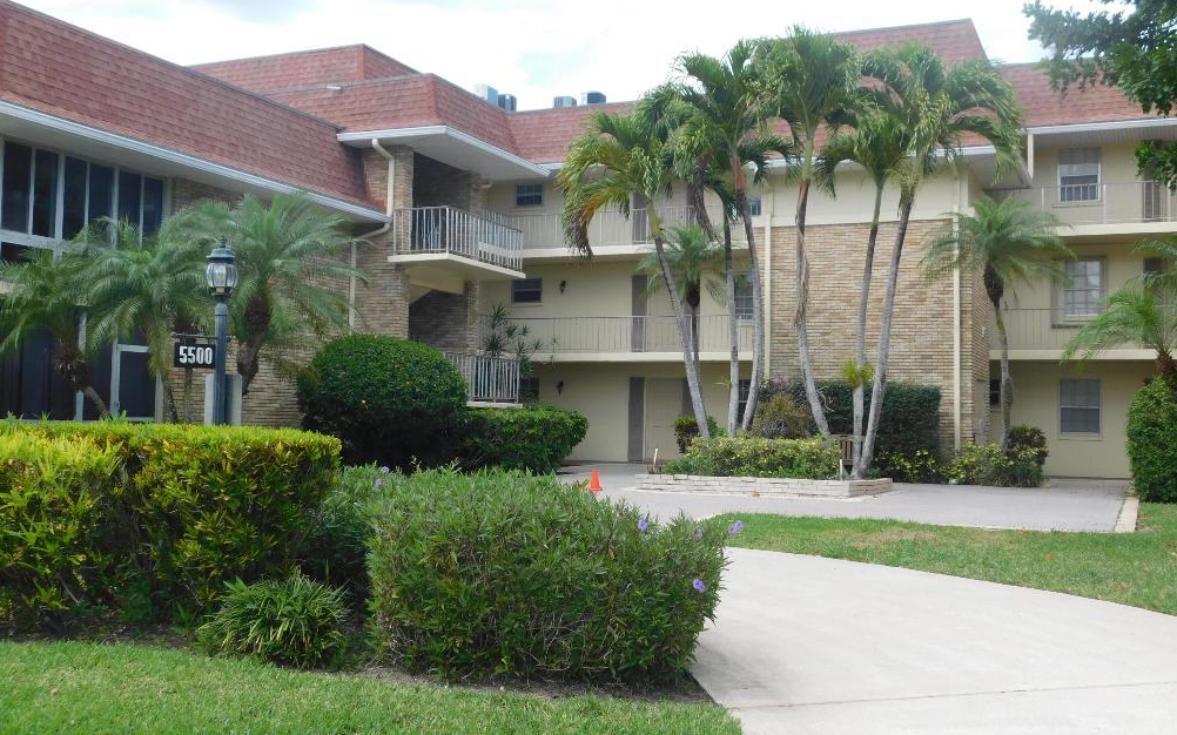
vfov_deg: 32.8
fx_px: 1251
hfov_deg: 50.4
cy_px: 353
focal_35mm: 39
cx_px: 580
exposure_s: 1/500
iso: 125
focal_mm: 6.3
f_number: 3.5
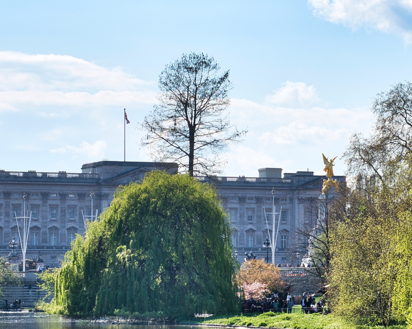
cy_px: 185
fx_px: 1914
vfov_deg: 9.8
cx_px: 271
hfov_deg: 12.3
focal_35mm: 157
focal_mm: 50
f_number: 10
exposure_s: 1/500
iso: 320
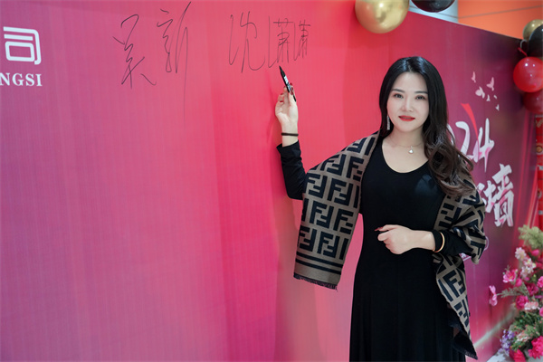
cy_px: 181
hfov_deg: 45.4
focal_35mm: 43
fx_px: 649
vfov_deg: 31.2
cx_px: 272
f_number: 4
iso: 2500
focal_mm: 43
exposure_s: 1/160
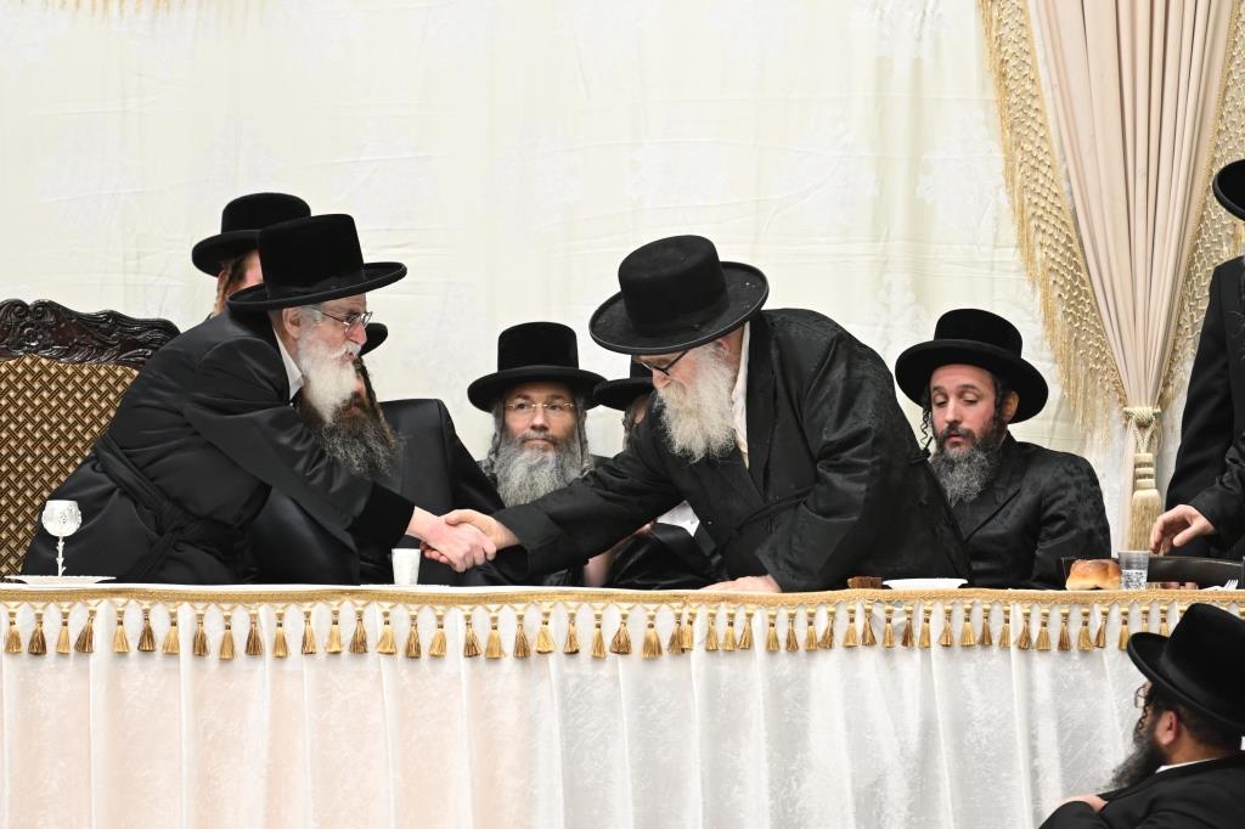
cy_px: 414
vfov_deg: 4.6
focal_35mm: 300
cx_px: 622
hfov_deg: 6.9
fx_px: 10371
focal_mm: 200
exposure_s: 1/125
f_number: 2.8
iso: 640
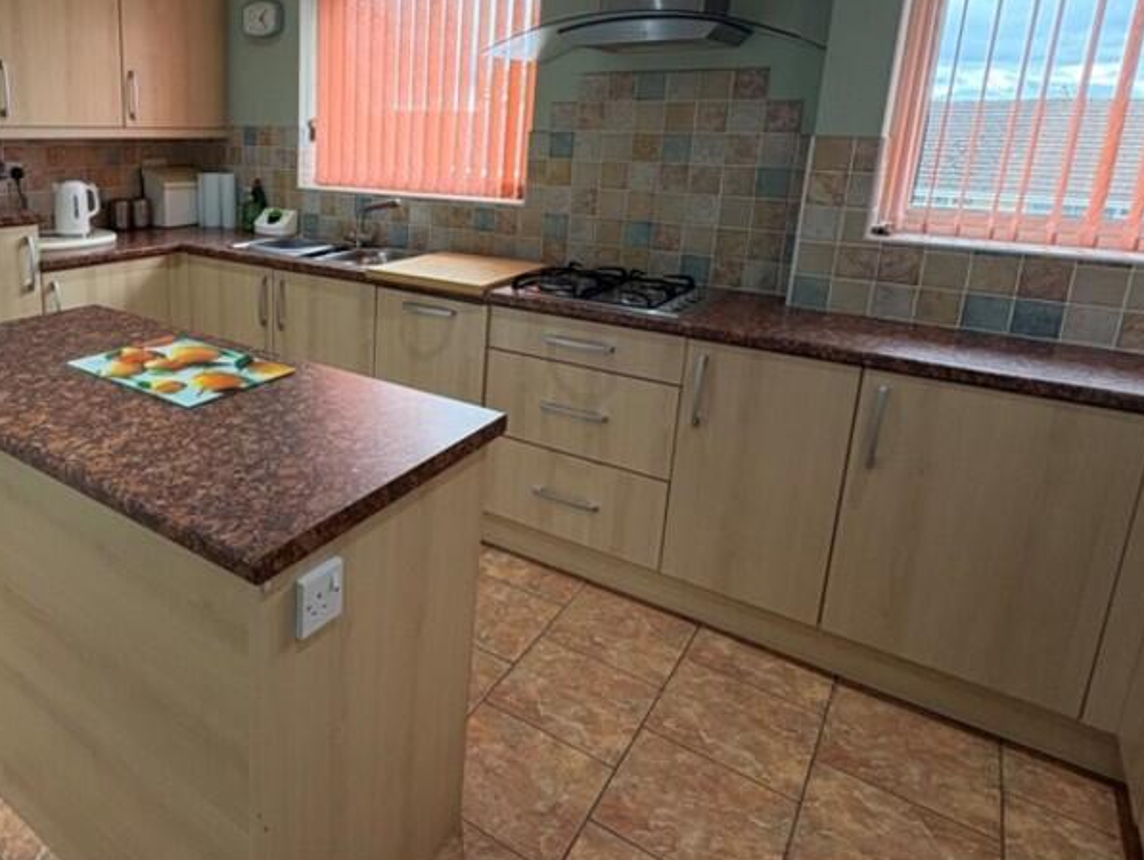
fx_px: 794
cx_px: 326
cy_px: 302
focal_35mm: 24
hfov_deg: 68.2
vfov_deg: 55.9
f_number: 2.2
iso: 160
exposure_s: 1/99
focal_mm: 2.22
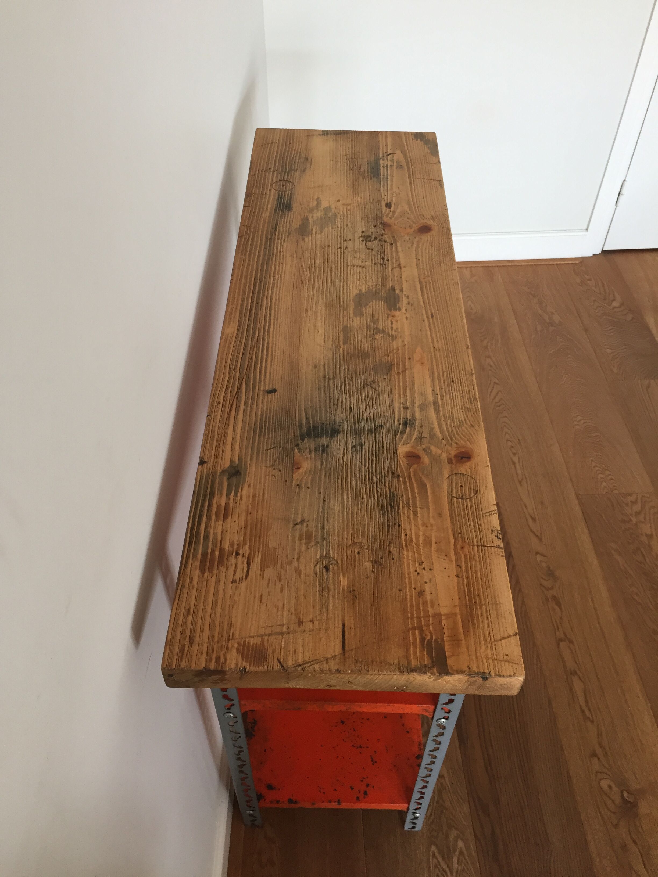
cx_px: 329
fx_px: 735
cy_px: 438
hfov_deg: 48.2
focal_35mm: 29
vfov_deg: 61.7
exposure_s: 1/33
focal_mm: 4.15
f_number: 2.2
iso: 50
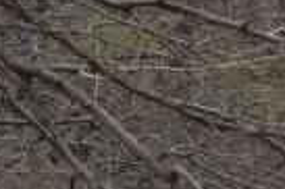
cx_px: 919
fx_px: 2491
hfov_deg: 6.0
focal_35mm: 315
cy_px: 133
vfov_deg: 4.4
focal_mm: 28
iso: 200
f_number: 8
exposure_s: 1/250
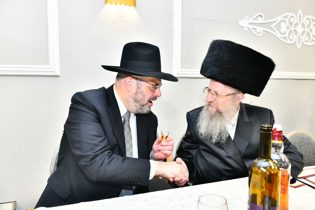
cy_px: 105
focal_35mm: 28
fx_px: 245
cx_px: 158
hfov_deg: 65.5
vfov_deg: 46.4
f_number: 5.6
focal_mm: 28
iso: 1250
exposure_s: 1/125
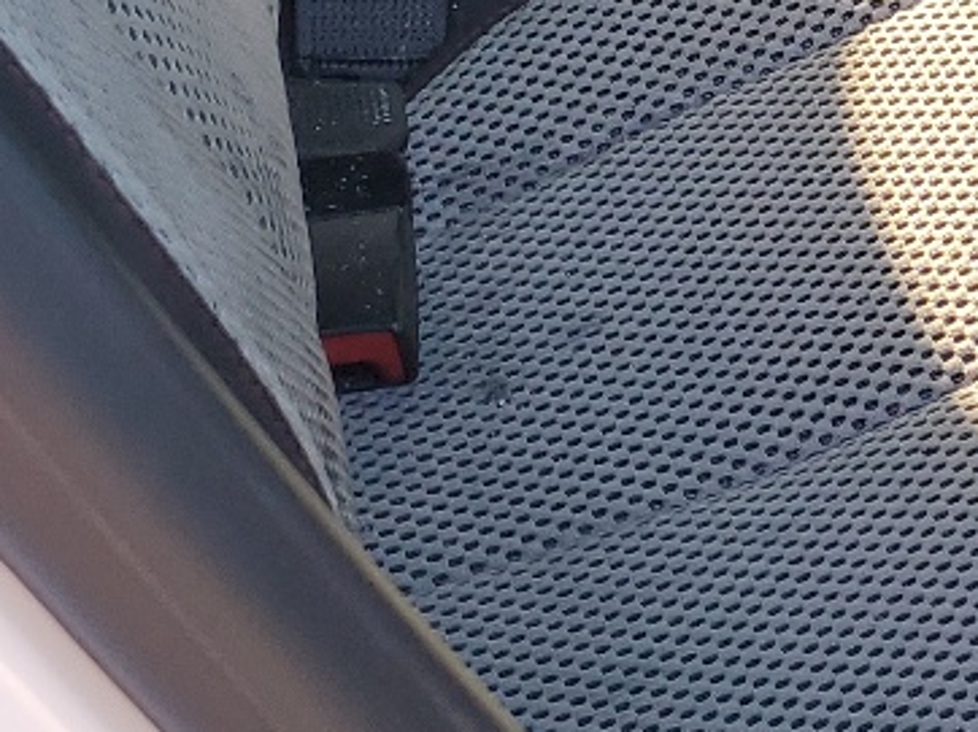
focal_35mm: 115
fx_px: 3247
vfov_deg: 12.1
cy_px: -473
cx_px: 1470
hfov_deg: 15.7
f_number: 1.5
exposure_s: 1/141
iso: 50
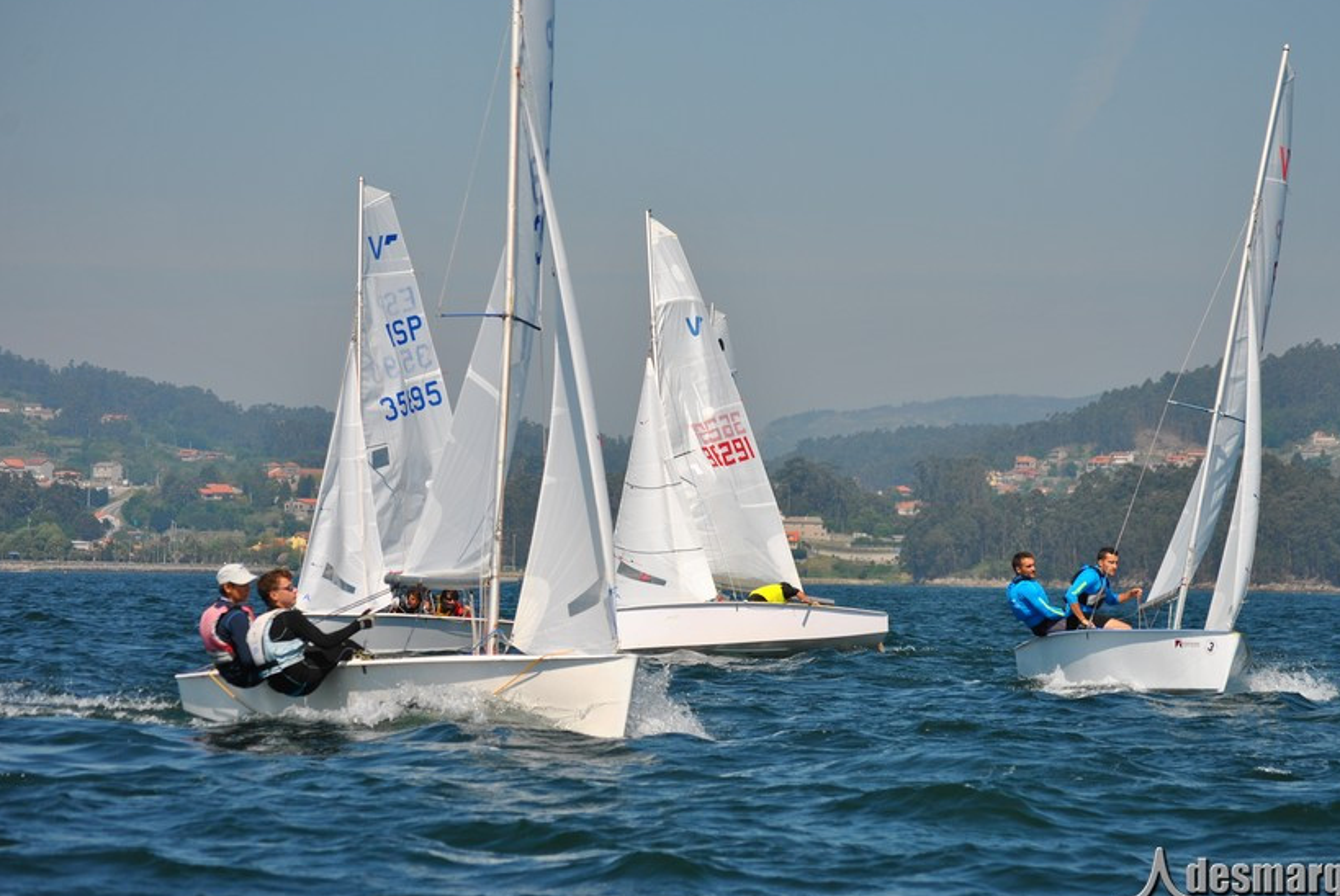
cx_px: 704
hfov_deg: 13.6
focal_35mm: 151
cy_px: 440
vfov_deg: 9.1
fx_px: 5626
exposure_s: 1/640
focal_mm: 92
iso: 100
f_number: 6.3
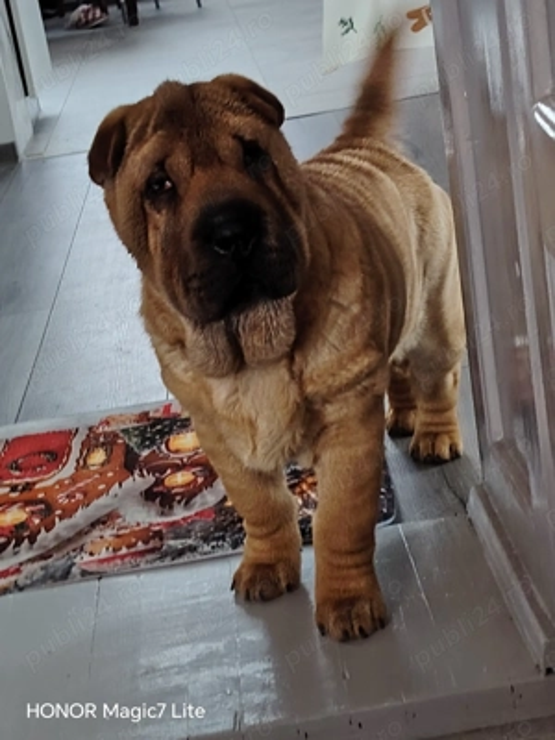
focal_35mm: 71
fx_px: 1518
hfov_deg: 20.7
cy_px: 370
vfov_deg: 27.4
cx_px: 278
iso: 1338
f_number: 1.75
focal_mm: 5.25
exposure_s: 1/50
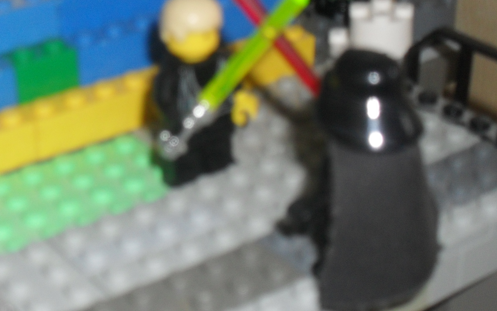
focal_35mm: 79
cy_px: 138
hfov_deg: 25.9
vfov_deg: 16.5
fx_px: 1070
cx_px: 148
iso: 200
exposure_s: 1/45
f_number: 3.9
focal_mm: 8.7
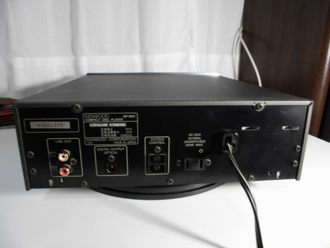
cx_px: 165
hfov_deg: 67.3
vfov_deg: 53.1
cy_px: 124
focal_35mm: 26
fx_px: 248
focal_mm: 4.6
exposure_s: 1/6
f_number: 3.5
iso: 100
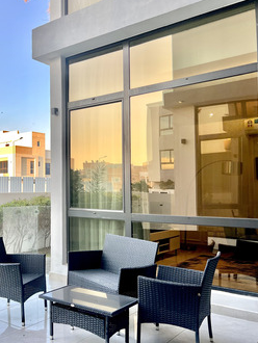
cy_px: 172
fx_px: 357
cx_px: 62
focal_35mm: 36
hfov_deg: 38.6
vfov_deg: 51.3
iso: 50
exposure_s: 1/233
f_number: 1.5
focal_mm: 5.7
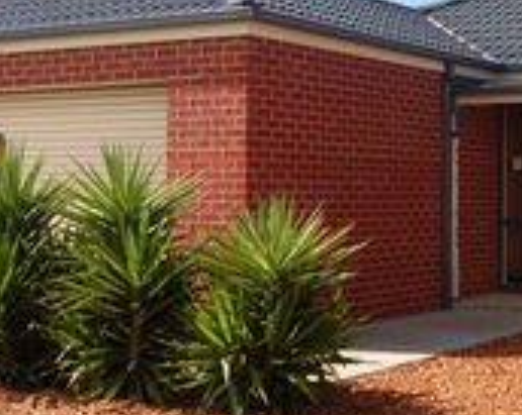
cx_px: 392
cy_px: 156
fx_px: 1188
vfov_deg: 19.8
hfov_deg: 24.5
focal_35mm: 77
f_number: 13
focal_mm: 20
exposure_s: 1/640
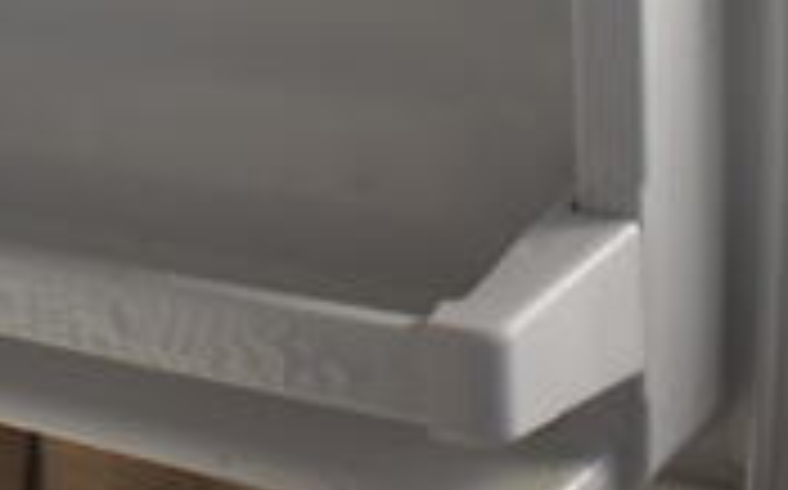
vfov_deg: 12.5
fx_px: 2060
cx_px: -180
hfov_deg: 20.2
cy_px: -355
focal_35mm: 96
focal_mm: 18
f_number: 4.5
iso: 400
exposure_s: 1/250
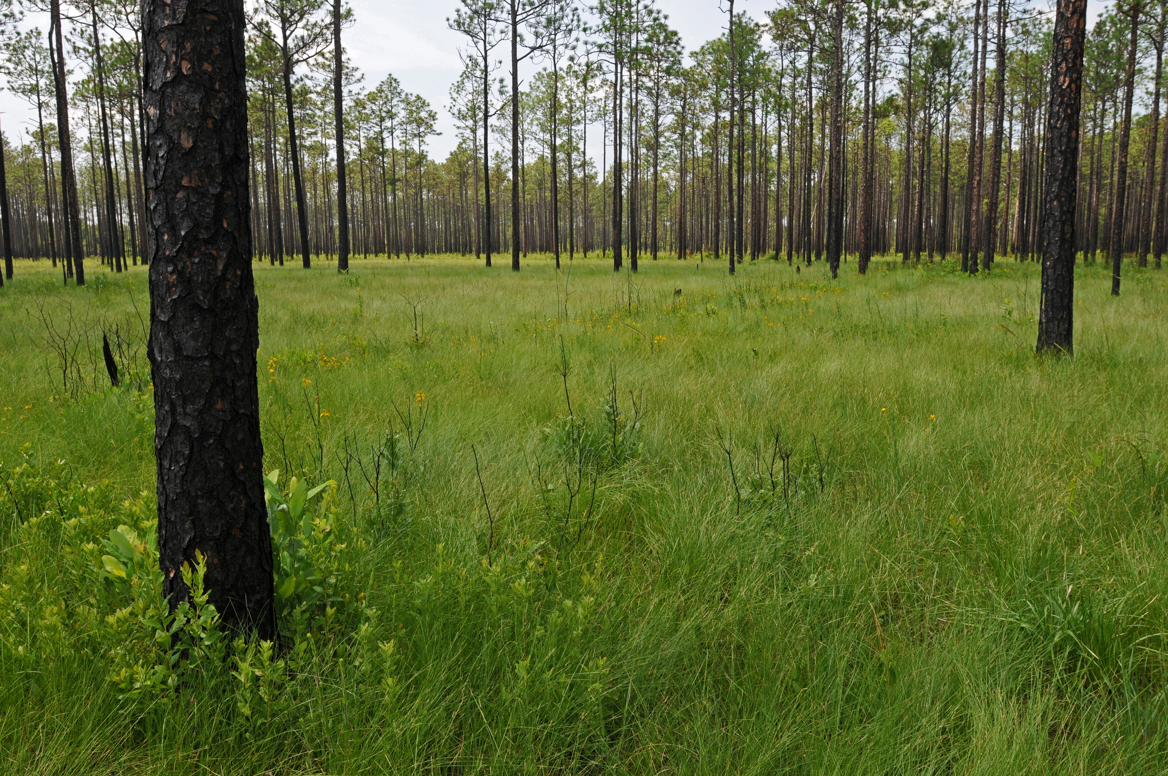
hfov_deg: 64.6
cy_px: 388
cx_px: 584
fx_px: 924
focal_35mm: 28
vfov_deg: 45.6
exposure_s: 1/250
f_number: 8
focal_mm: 19
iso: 200
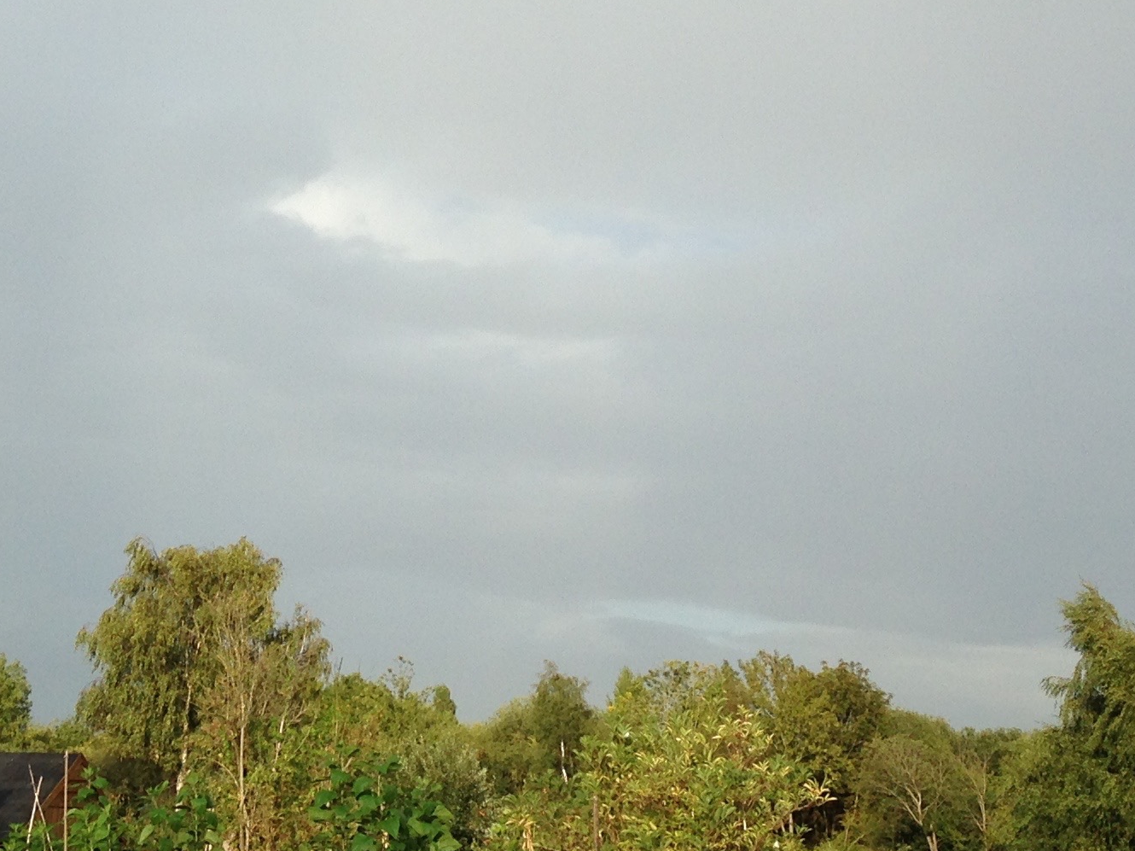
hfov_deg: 24.0
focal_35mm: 81
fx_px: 2655
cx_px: 391
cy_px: 256
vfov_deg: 18.1
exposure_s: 1/951
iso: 50
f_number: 2.4
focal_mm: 4.12
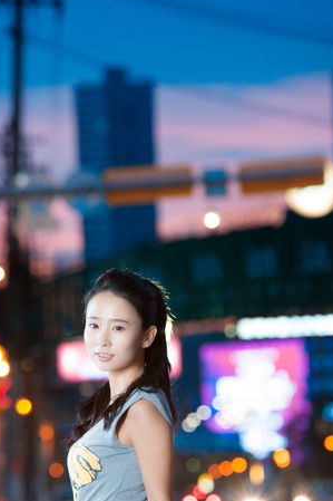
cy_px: 374
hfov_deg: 5.1
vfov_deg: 7.7
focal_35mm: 267
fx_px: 3707
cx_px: 119
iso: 200
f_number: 5
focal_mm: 160
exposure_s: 1/25
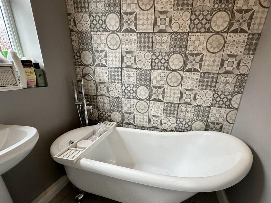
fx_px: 133
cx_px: 151
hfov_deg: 90.7
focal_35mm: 17
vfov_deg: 73.9
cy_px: 122
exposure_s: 1/100
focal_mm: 2.22
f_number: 2.2
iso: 100
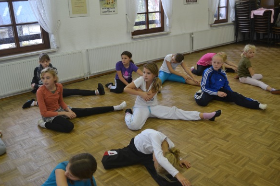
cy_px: 92
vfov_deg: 38.9
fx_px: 264
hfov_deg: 55.8
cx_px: 140
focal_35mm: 34
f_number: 3.8
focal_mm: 22
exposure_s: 1/60
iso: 400
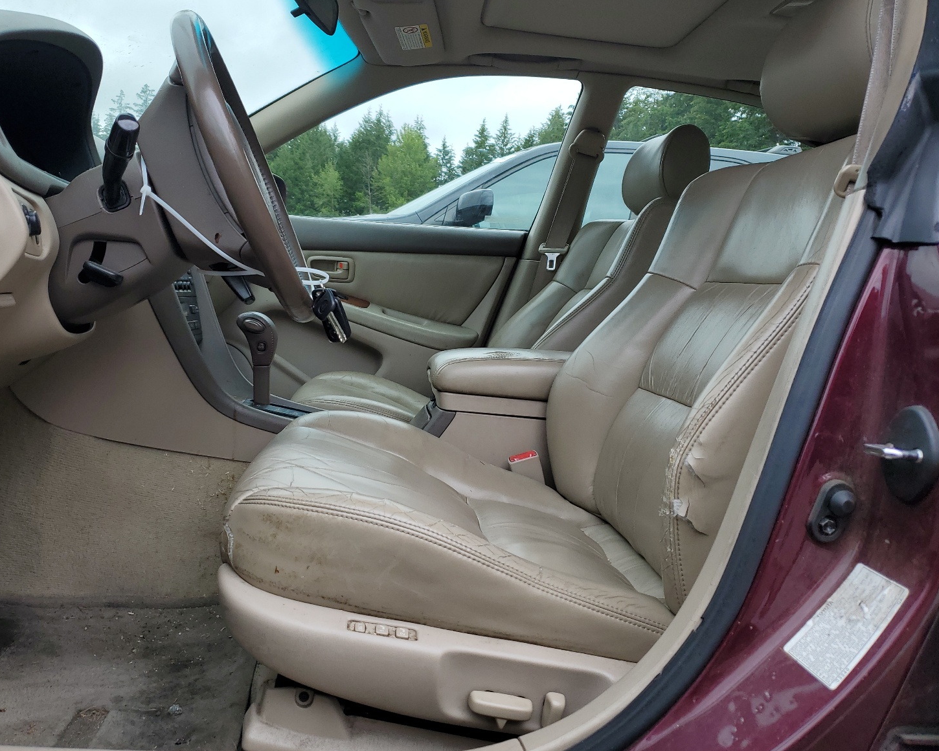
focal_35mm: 28
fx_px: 778
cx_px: 429
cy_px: 365
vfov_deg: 51.5
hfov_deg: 62.1
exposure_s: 1/385
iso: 50
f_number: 1.5
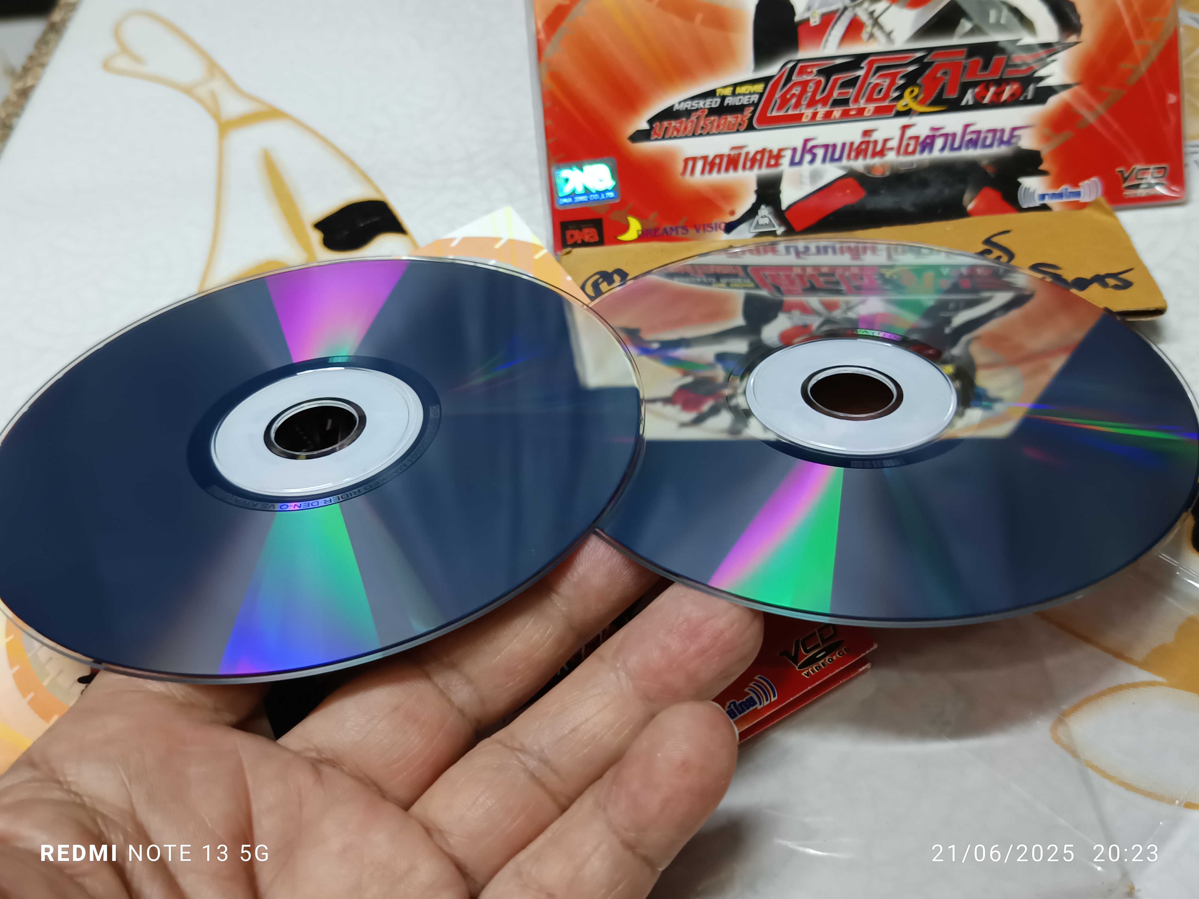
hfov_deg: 71.6
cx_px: 600
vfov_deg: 56.8
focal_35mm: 24
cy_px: 450
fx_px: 831
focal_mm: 5.31
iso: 1054
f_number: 1.7
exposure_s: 1/25
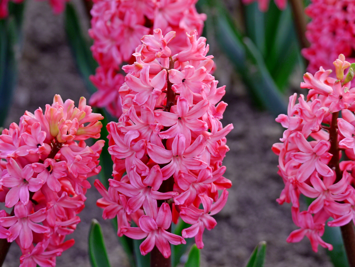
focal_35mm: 176
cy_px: 134
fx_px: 1806
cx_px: 178
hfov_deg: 11.2
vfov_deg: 8.4
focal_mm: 88
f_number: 5.3
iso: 320
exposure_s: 1/200
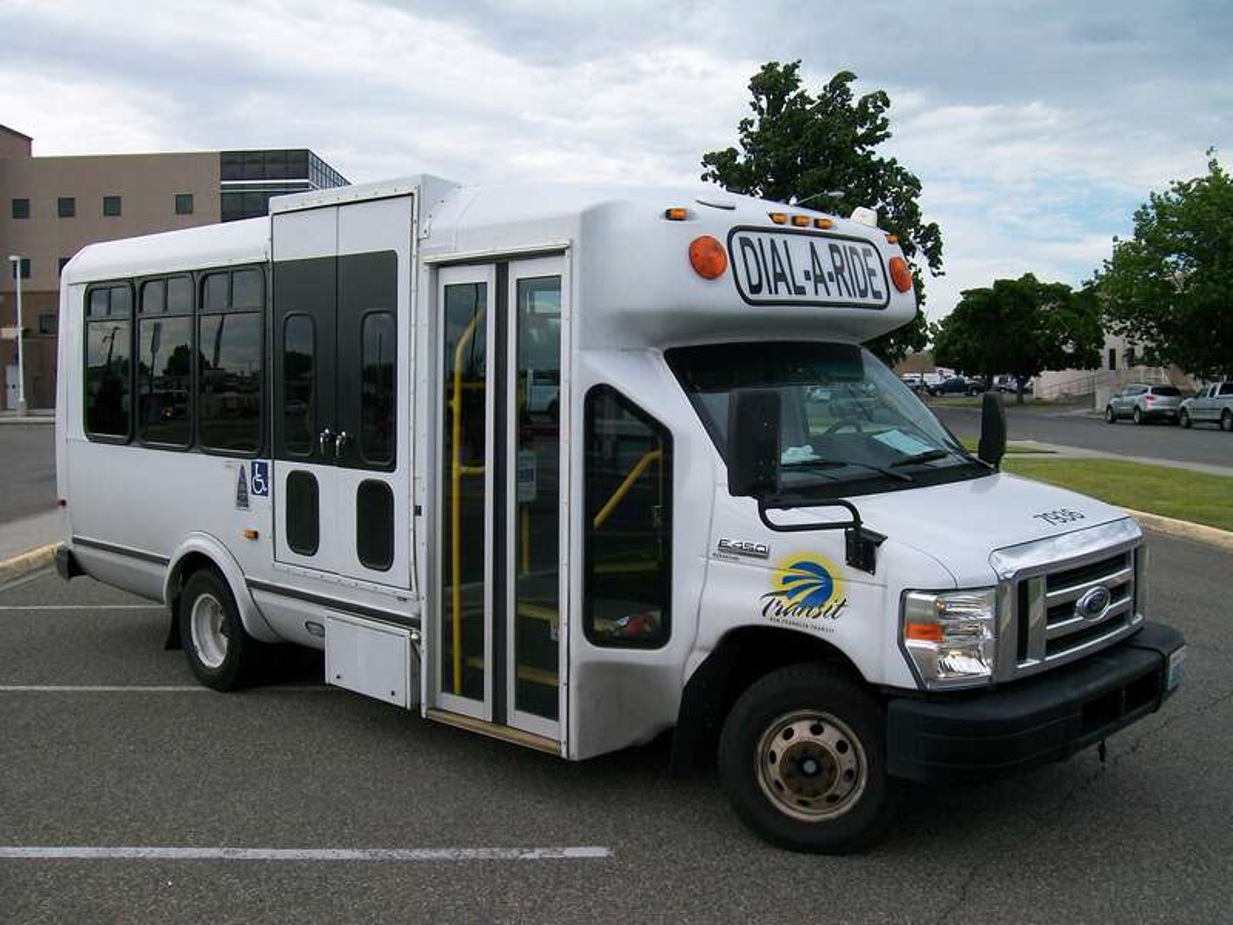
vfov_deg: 39.7
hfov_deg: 51.4
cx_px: 616
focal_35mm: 36
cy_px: 462
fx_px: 1282
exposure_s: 1/400
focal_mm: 6
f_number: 4.8
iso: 80
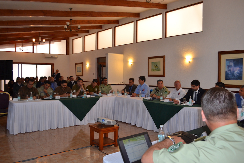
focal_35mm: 27
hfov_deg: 67.4
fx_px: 183
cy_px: 82
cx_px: 122
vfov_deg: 47.9
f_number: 3.5
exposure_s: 1/60
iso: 640
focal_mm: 18
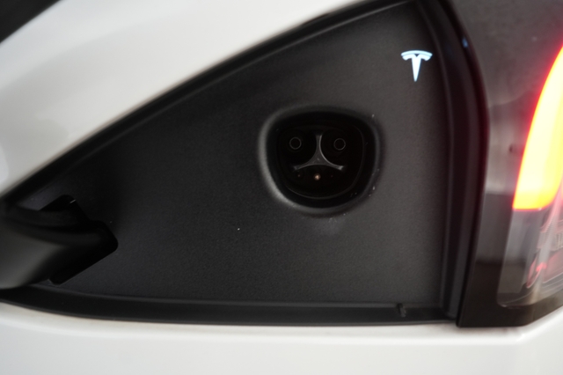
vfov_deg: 53.1
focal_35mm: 24
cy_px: 188
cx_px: 282
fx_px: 375
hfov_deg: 73.8
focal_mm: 24
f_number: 2.8
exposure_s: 1/60
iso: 1250
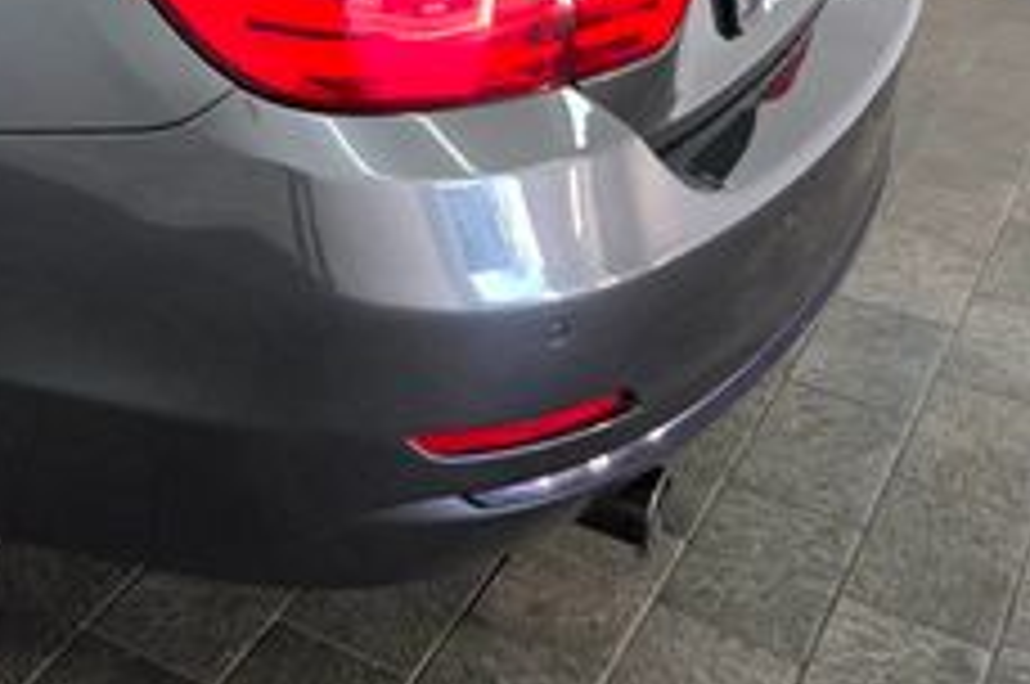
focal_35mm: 67
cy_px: -68
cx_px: -324
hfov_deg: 25.7
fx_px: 1914
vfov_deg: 19.4
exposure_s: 1/120
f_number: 1.8
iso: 100
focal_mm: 5.4
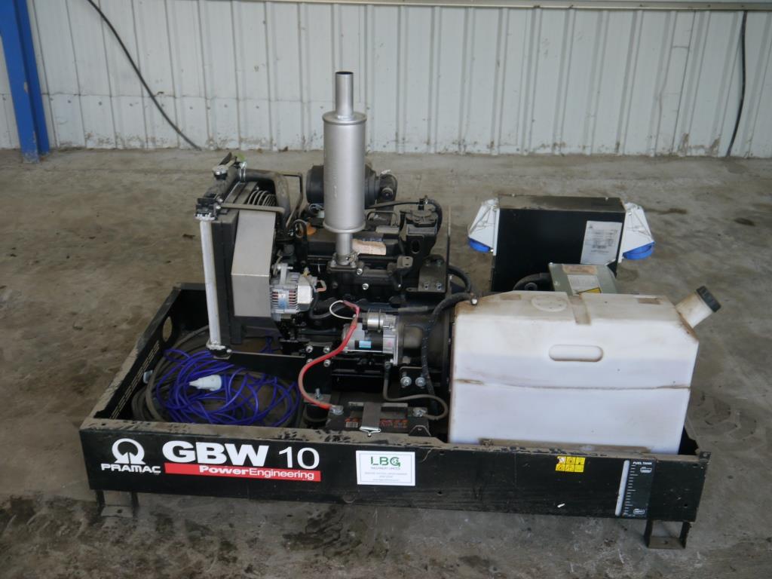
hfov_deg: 49.0
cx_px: 386
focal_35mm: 38
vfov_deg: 37.7
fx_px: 847
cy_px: 290
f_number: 4.1
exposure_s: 1/60
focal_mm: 19
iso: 200
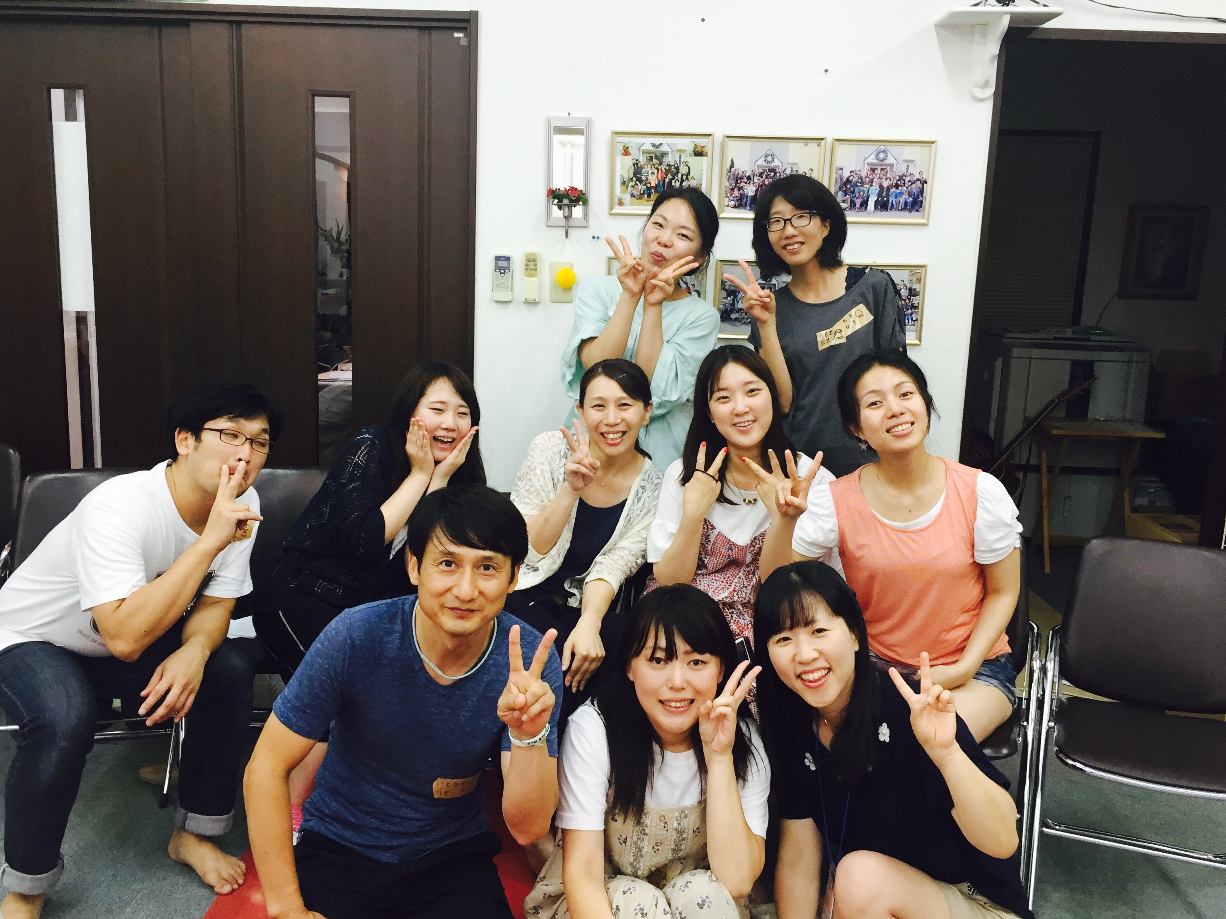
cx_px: 589
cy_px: 446
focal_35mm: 32
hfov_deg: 56.8
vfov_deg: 44.2
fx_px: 1133
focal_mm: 4.15
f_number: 2.2
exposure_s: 1/30
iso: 80
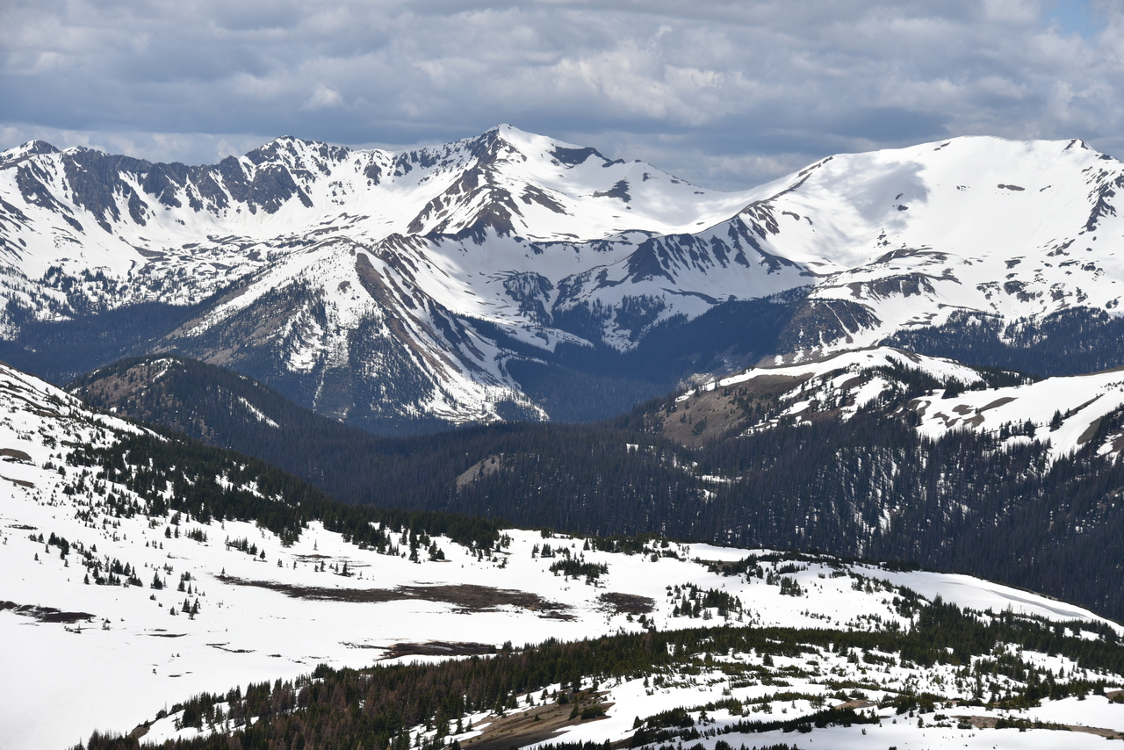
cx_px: 562
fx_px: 3810
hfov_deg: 16.8
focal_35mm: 122
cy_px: 375
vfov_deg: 11.2
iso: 100
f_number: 10
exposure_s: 1/400
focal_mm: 122
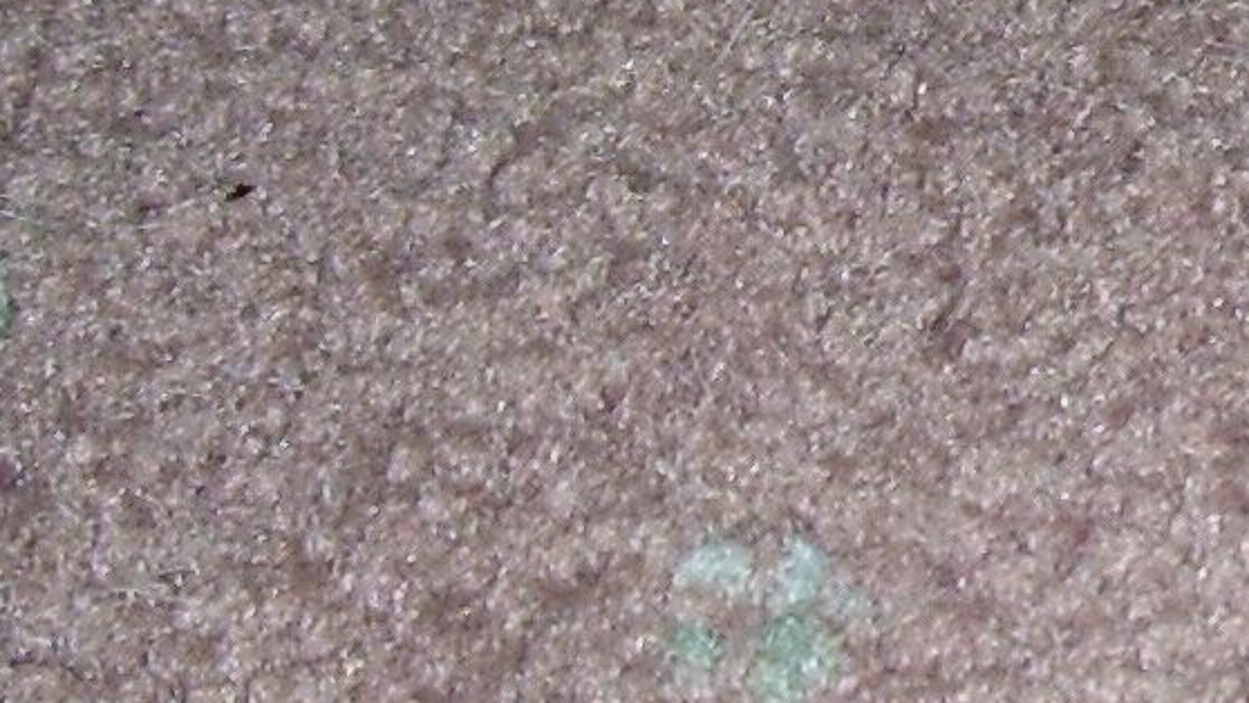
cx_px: 1710
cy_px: 293
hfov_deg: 12.8
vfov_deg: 7.5
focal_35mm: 162
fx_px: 5366
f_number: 2.7
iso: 80
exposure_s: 1/60
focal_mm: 6
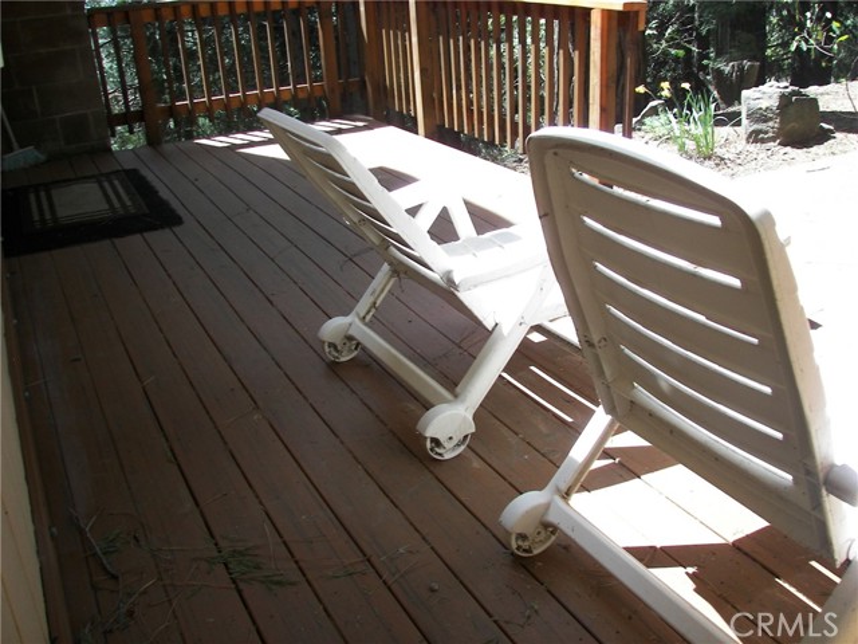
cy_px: 322
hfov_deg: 51.4
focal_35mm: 36
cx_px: 429
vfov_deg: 39.7
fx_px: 892
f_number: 2.8
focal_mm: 6
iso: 50
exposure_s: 1/160
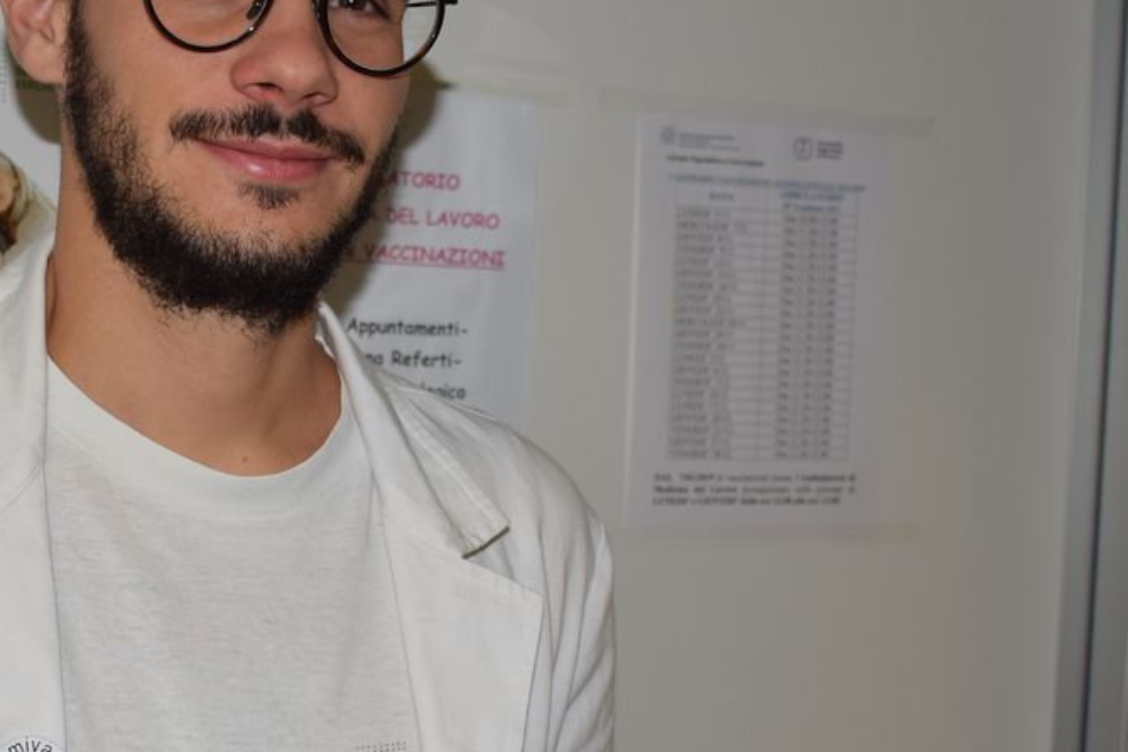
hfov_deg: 25.5
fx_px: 2475
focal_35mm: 79
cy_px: 519
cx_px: 344
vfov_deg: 17.2
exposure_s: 1/60
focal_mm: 22
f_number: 3.5
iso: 100
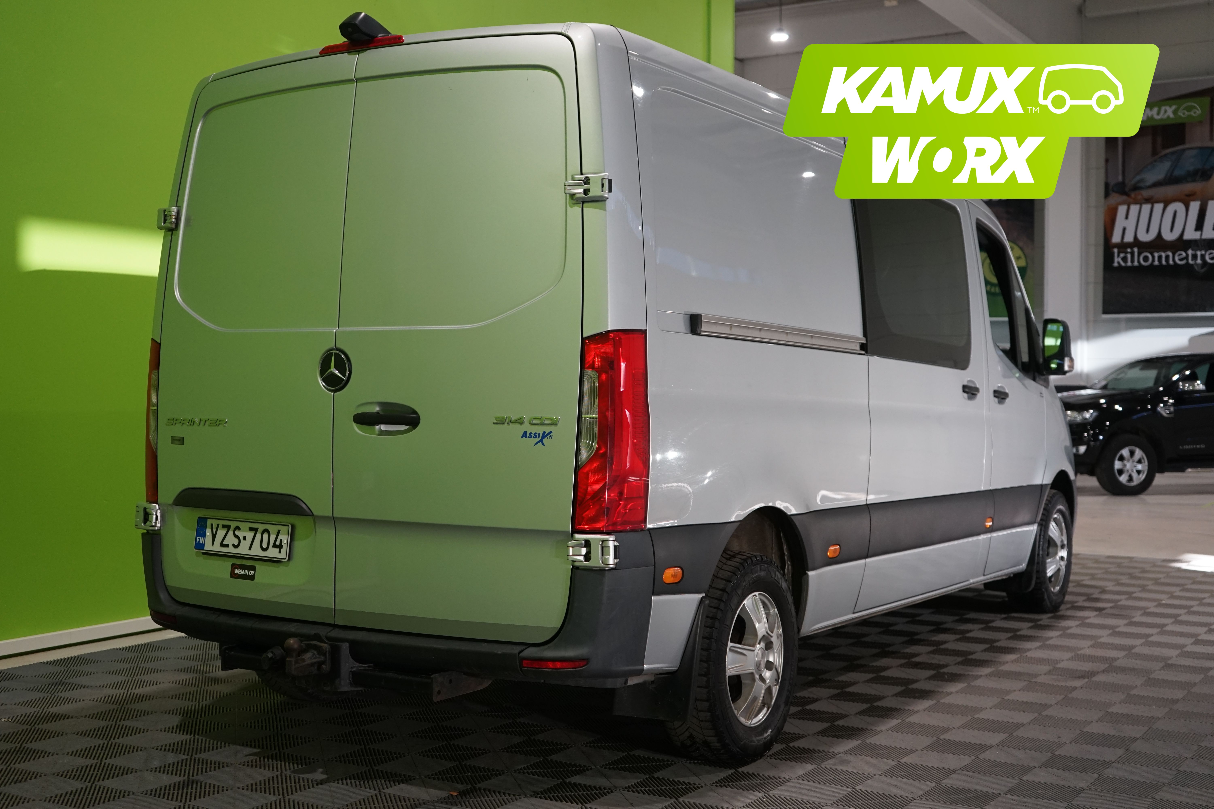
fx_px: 1416
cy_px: 404
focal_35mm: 42
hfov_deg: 46.4
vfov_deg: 31.9
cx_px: 607
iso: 1000
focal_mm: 42
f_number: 4.5
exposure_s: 1/160
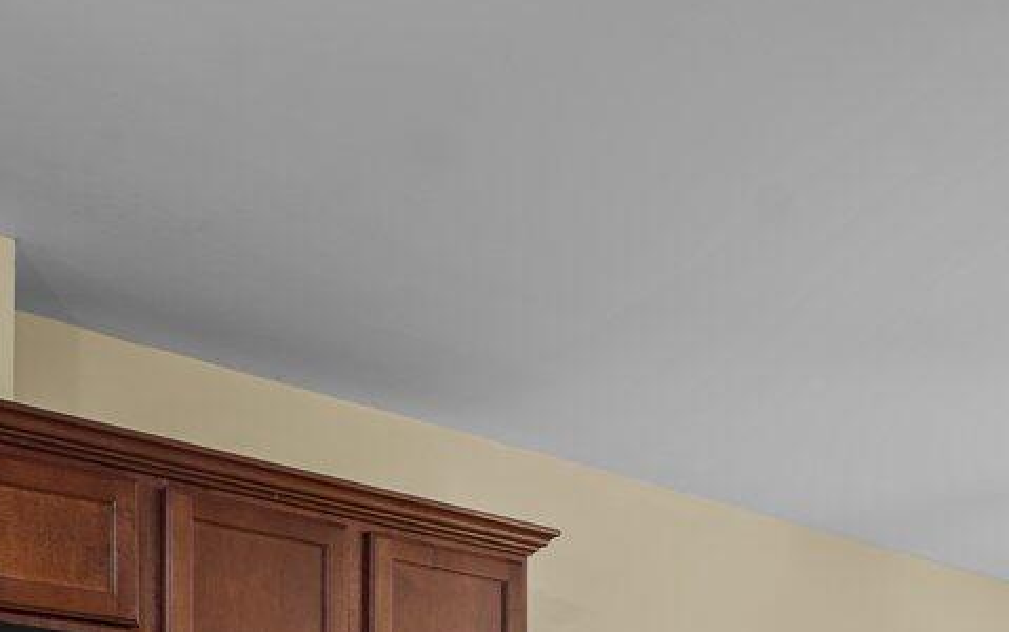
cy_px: 989
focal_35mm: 61
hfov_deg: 33.4
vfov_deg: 18.5
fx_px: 1678
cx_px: 607
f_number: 8
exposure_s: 2.5
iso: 100
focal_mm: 14
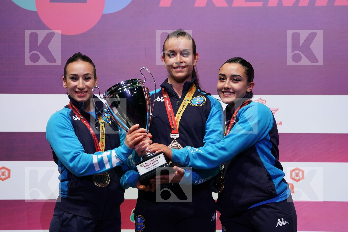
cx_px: 174
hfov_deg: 13.0
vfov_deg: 8.7
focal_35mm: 158
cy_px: 116
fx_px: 1527
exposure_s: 1/250
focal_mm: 158
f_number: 3.5
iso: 1000
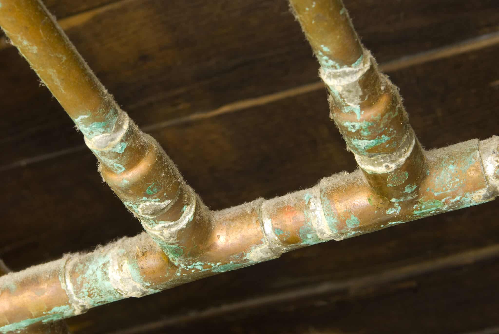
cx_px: 250
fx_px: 1291
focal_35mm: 93
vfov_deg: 14.7
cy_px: 167
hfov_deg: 21.9
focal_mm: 62
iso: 200
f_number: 13
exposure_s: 20
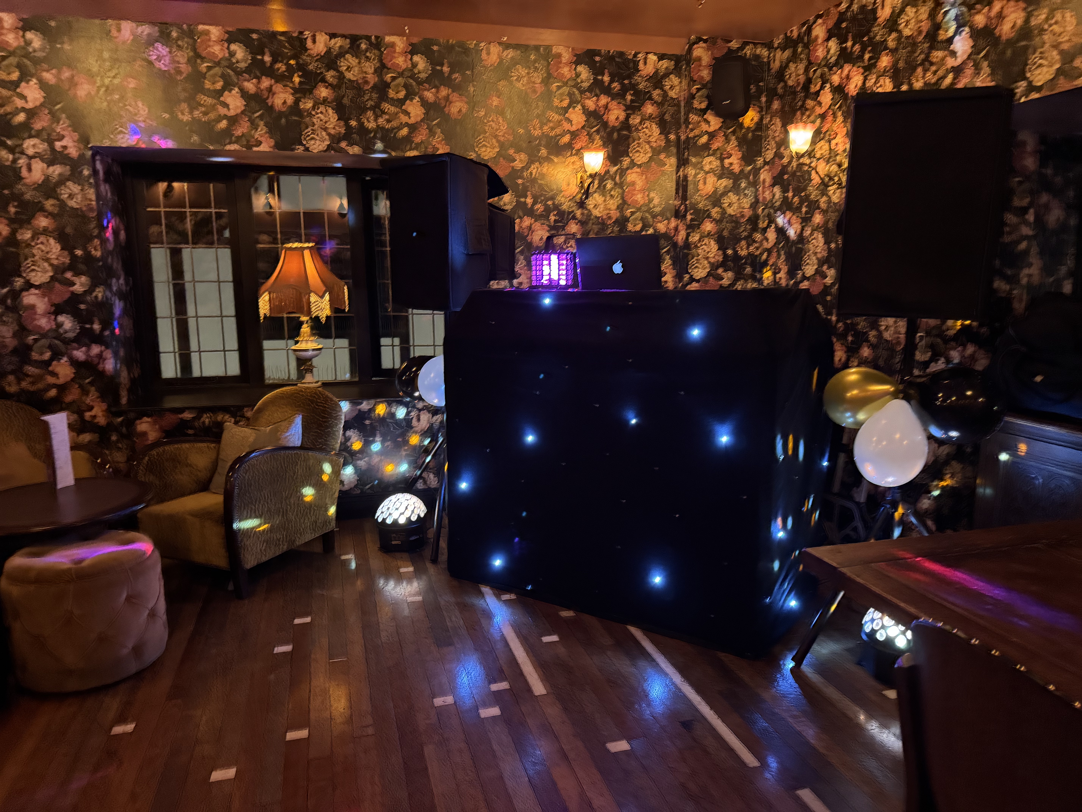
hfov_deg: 71.6
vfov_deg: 56.8
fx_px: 750
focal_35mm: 24
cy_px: 406
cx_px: 541
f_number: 1.78
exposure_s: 1/25
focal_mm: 6.76
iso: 1000
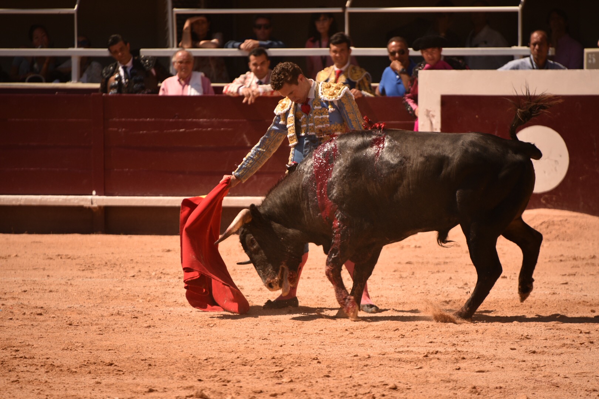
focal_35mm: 300
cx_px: 300
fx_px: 4991
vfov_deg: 4.6
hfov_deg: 6.9
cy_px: 200
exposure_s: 1/1000
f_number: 5.6
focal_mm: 300
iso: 200
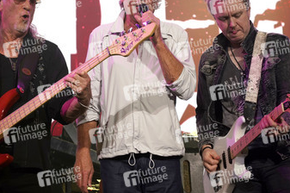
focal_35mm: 91
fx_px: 732
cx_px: 123
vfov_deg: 15.0
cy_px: 69
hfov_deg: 22.4
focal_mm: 68
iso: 640
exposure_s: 1/250
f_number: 5.6
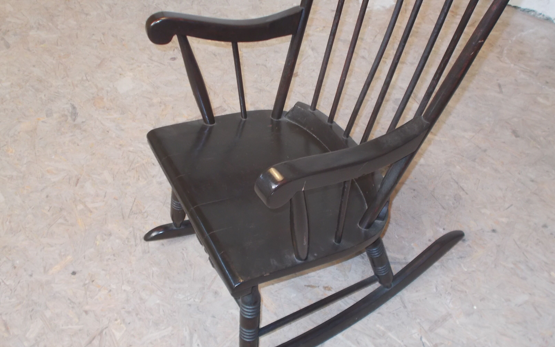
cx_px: 281
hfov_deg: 47.2
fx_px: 635
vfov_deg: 30.5
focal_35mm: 42
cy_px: 167
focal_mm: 6.9
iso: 200
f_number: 3.9
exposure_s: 1/30
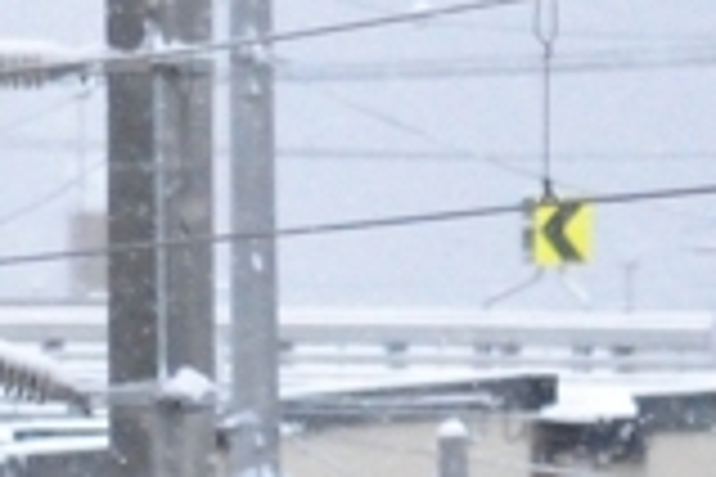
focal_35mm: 1065
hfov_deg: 1.9
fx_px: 21180
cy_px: 1246
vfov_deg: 1.3
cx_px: -702
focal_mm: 110
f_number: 5.6
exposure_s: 1/250
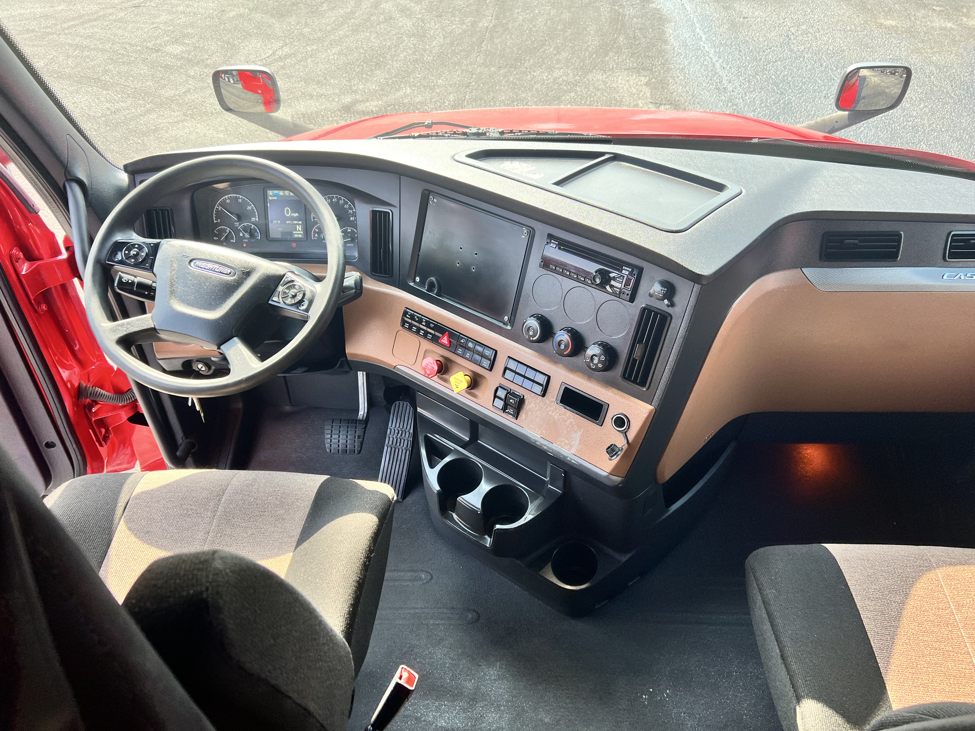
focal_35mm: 26
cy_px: 366
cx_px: 488
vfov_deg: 53.1
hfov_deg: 67.3
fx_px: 732
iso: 50
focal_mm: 5.7
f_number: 1.5
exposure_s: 1/340
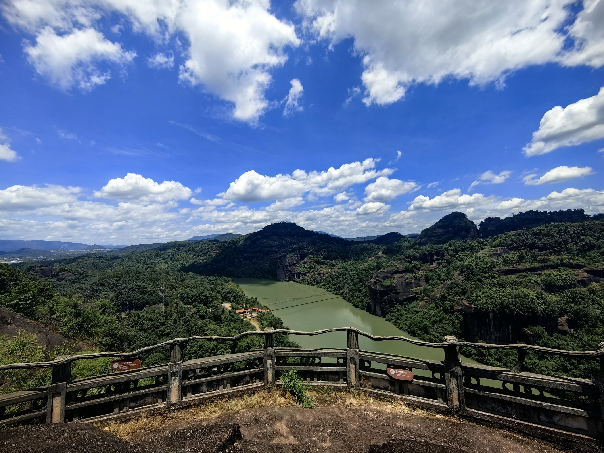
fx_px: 227
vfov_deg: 89.9
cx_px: 302
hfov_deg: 106.2
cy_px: 226
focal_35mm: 13
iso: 50
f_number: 2.2
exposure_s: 1/1667
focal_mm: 1.95
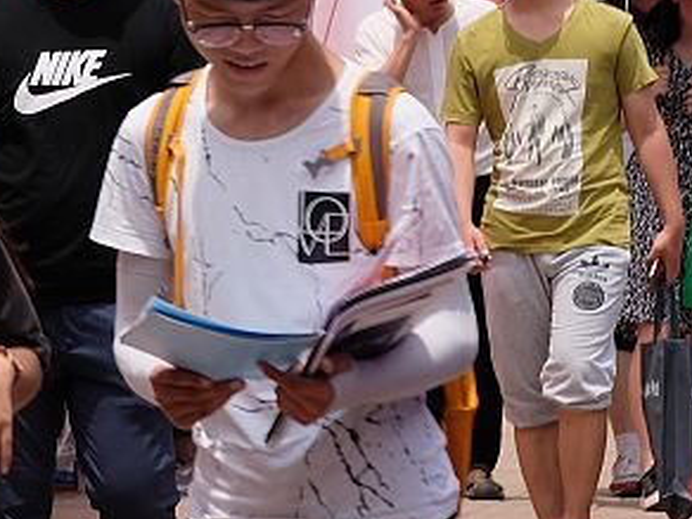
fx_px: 11315
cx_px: -510
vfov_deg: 2.6
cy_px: -178
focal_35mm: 566
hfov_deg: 3.5
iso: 400
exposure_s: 1/2000
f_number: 5.6
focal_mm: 95
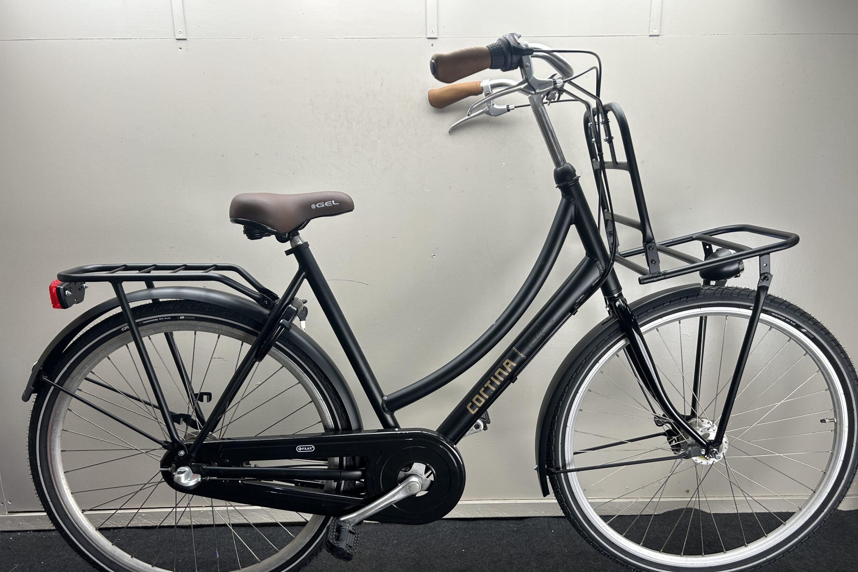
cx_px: 440
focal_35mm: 28
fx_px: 667
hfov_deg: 65.5
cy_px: 322
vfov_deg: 46.3
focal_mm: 5.7
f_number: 1.5
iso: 32
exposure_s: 1/118
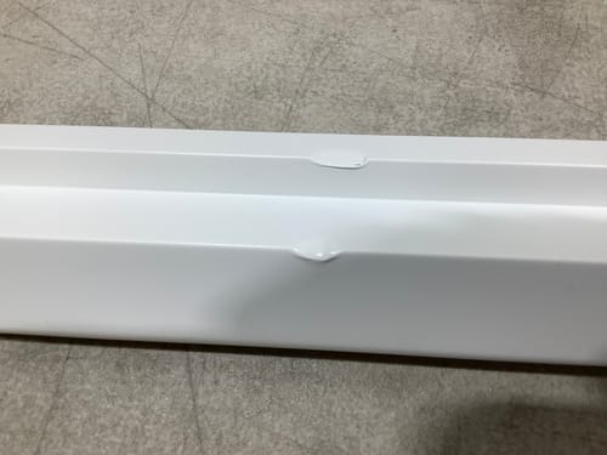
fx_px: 544
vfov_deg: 45.4
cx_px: 304
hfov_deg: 58.4
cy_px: 228
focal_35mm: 31
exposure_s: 1/100
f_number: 2.4
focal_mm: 3.3
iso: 32
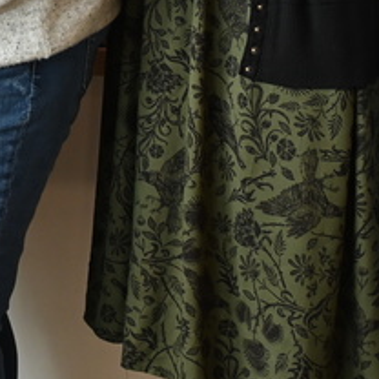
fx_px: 1970
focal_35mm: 159
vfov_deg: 10.6
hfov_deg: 10.4
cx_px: -262
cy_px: -192
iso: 1000
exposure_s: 1/125
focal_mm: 38
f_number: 4
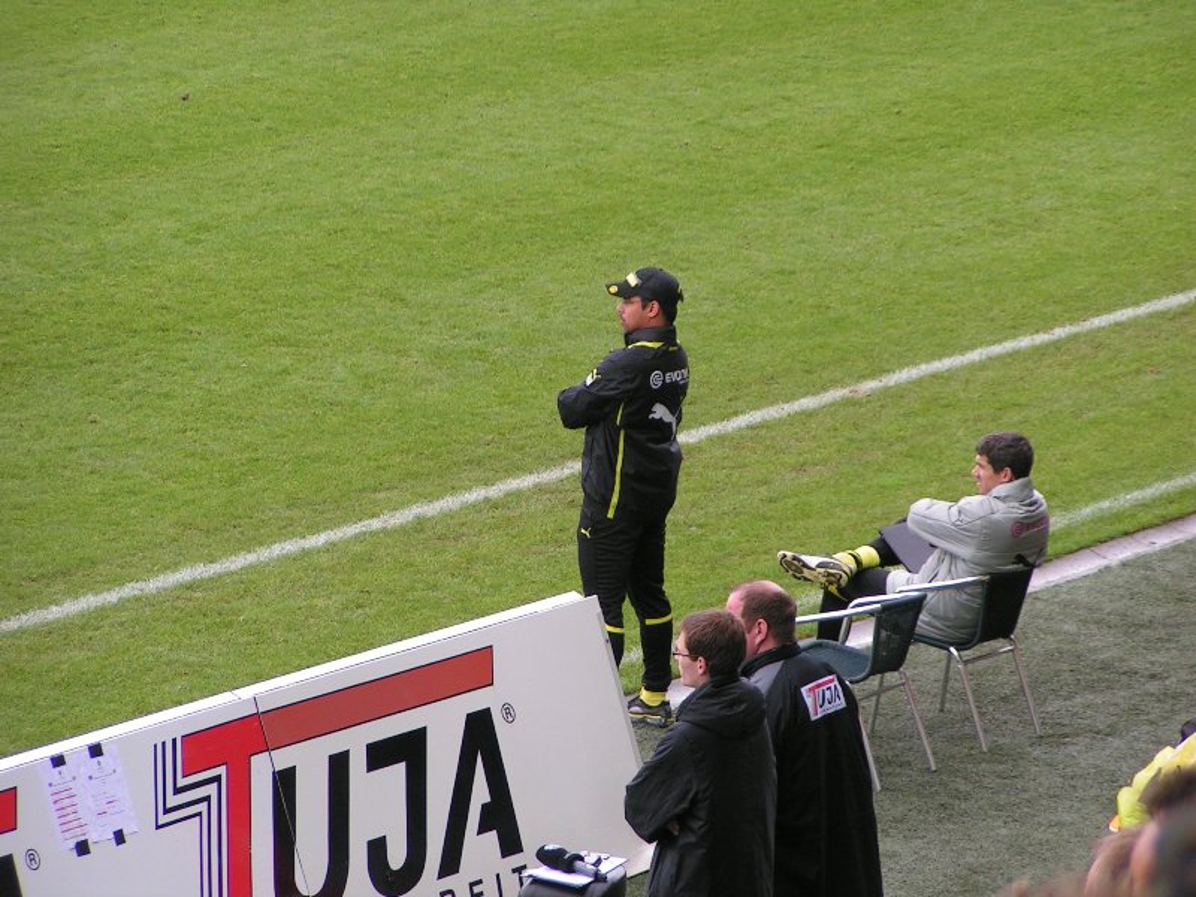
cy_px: 448
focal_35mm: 226
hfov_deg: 8.8
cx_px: 598
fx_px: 7808
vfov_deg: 6.6
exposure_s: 1/200
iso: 80
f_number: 3.5
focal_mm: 34.5
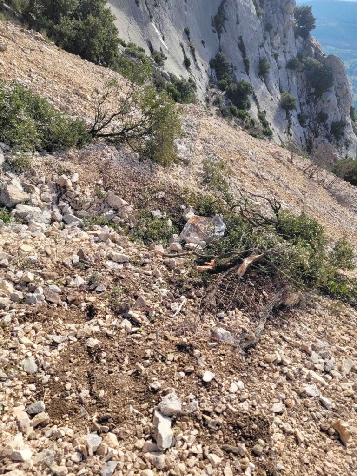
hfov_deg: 53.1
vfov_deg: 67.3
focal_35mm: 26
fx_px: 358
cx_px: 178
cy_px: 238
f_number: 1.8
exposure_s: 1/1245
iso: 40
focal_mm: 5.4
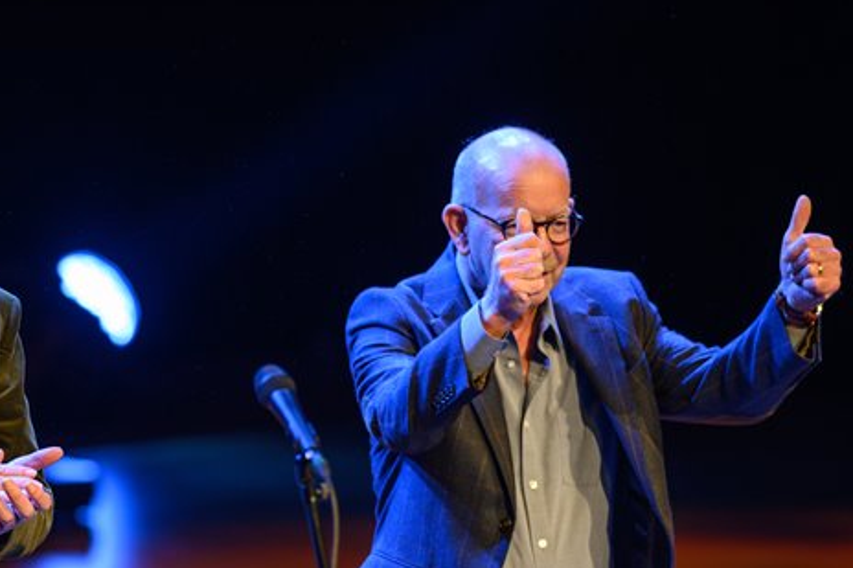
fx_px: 11037
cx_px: 221
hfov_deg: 4.4
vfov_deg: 2.9
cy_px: 432
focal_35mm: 466
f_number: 2.8
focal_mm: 300
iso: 400
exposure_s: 1/320
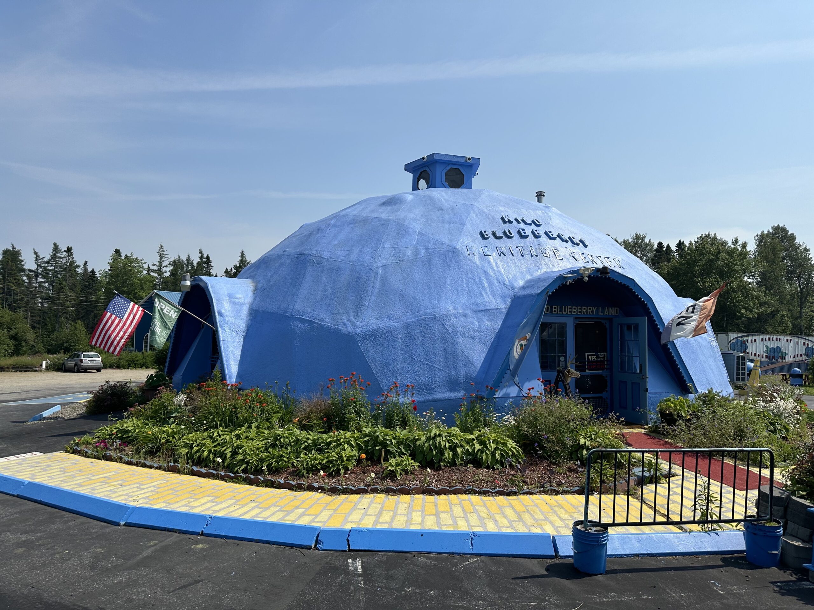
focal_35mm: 24
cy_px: 305
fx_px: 564
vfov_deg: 56.8
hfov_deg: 71.6
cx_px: 407
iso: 80
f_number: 1.78
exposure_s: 1/8197
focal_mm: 6.86
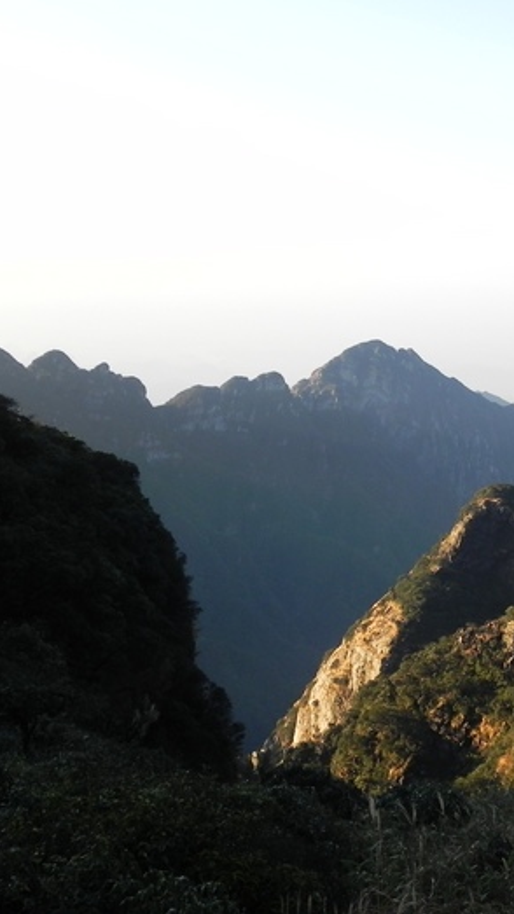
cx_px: 434
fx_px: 1309
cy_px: 457
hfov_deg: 21.8
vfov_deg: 38.5
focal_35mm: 54
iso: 160
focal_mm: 6.6
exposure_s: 1/202
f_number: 4.5
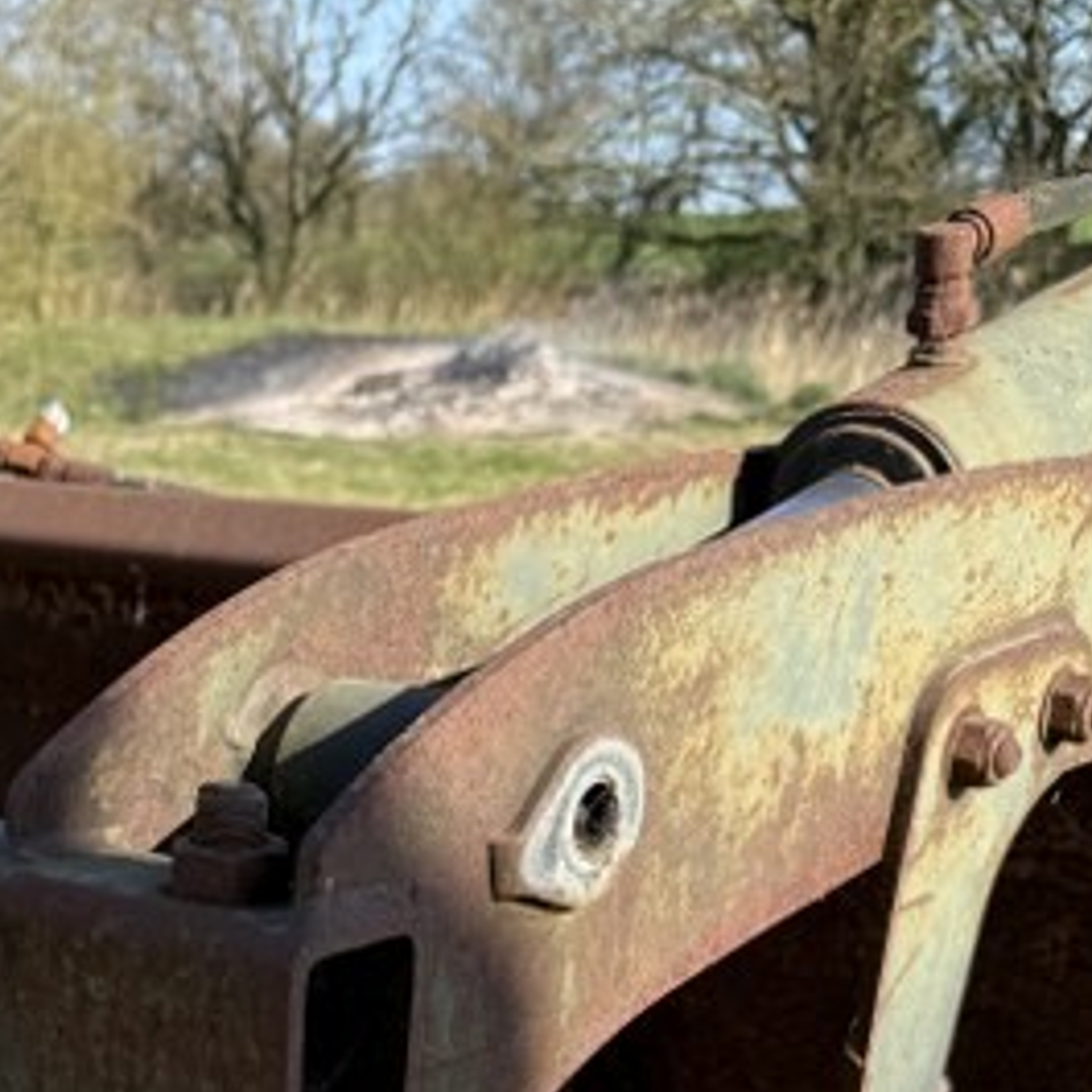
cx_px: 25
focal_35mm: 64
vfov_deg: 24.9
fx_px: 2284
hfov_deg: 25.7
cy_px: 1224
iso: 80
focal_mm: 6.76
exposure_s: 1/2110
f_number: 1.78
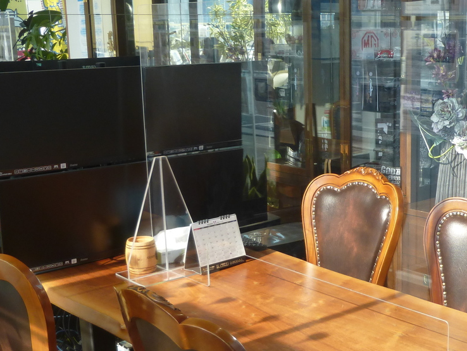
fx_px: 769
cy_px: 213
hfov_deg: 33.0
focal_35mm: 57
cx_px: 359
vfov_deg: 25.6
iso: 100
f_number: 3.1
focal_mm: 4.5
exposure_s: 1/320
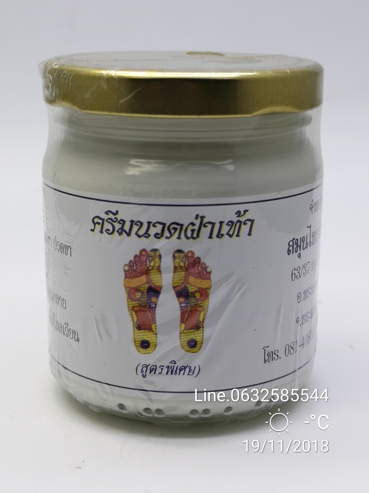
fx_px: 924
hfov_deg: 22.6
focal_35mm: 65
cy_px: 246
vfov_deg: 29.8
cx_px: 184
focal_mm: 3.95
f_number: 1.8
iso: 50
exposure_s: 1/166
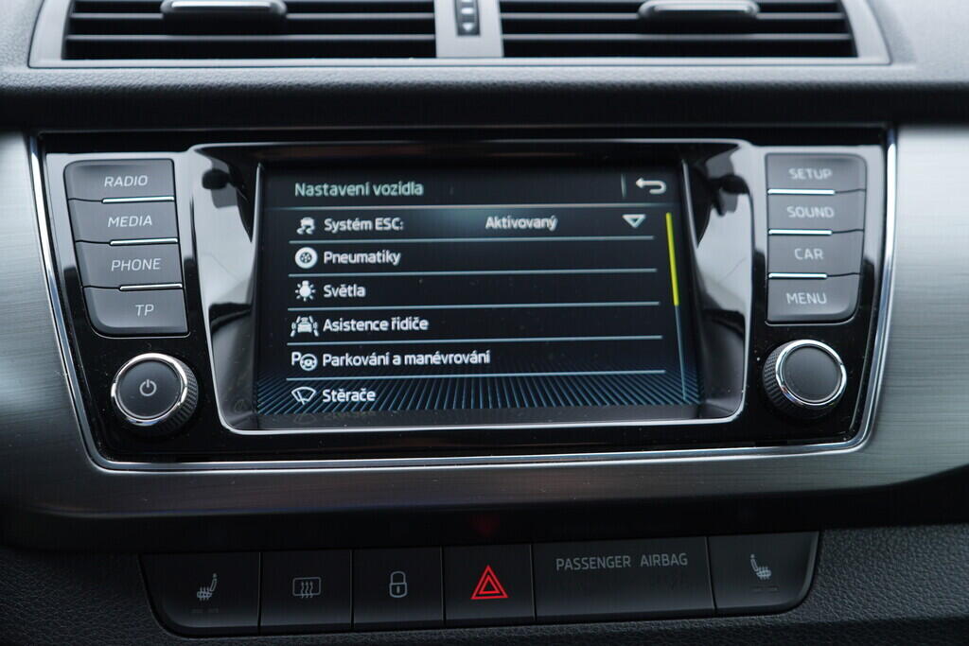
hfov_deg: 53.1
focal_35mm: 36
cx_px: 484
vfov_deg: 36.9
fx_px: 969
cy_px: 323
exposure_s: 1/40
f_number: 2.8
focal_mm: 24
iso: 200
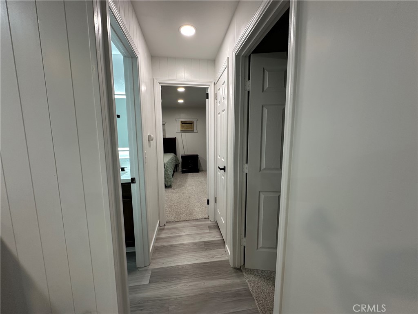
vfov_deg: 85.7
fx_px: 169
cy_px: 157
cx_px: 209
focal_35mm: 14
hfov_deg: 102.1
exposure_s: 1/60
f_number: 2.2
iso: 160
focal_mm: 2.22
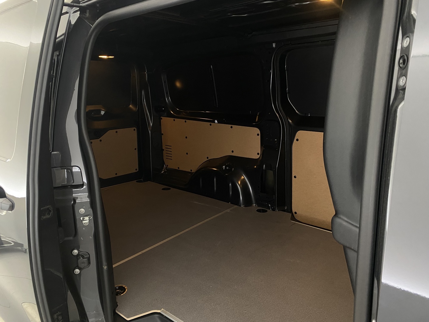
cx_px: 214
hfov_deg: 67.3
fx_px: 322
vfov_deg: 53.1
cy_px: 161
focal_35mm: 26
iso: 500
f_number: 1.8
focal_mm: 4.25
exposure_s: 1/25
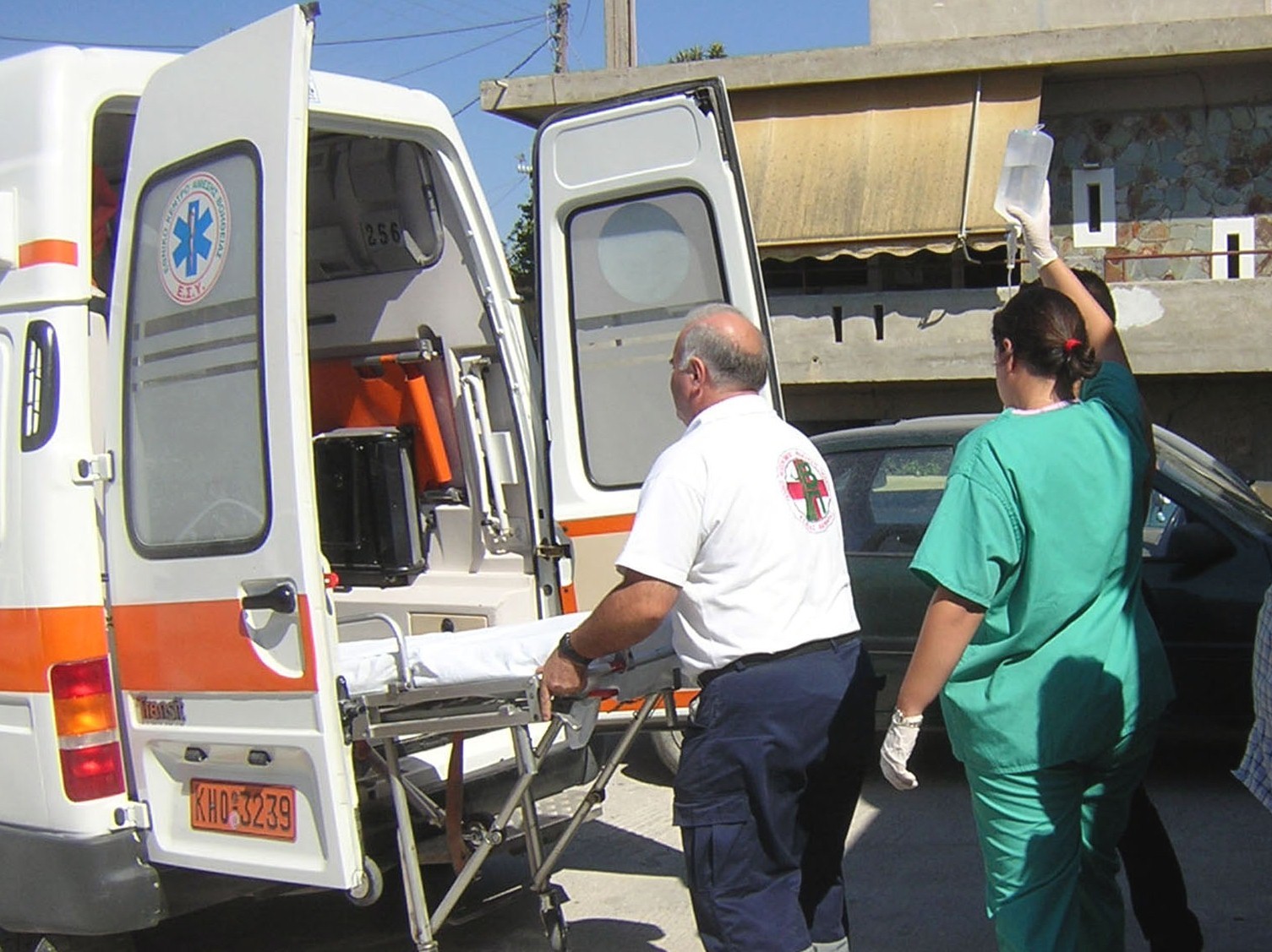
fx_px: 1322
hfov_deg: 51.4
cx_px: 636
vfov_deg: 39.6
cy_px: 476
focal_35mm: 36
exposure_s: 1/464
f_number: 5.2
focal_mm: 4.7
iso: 100
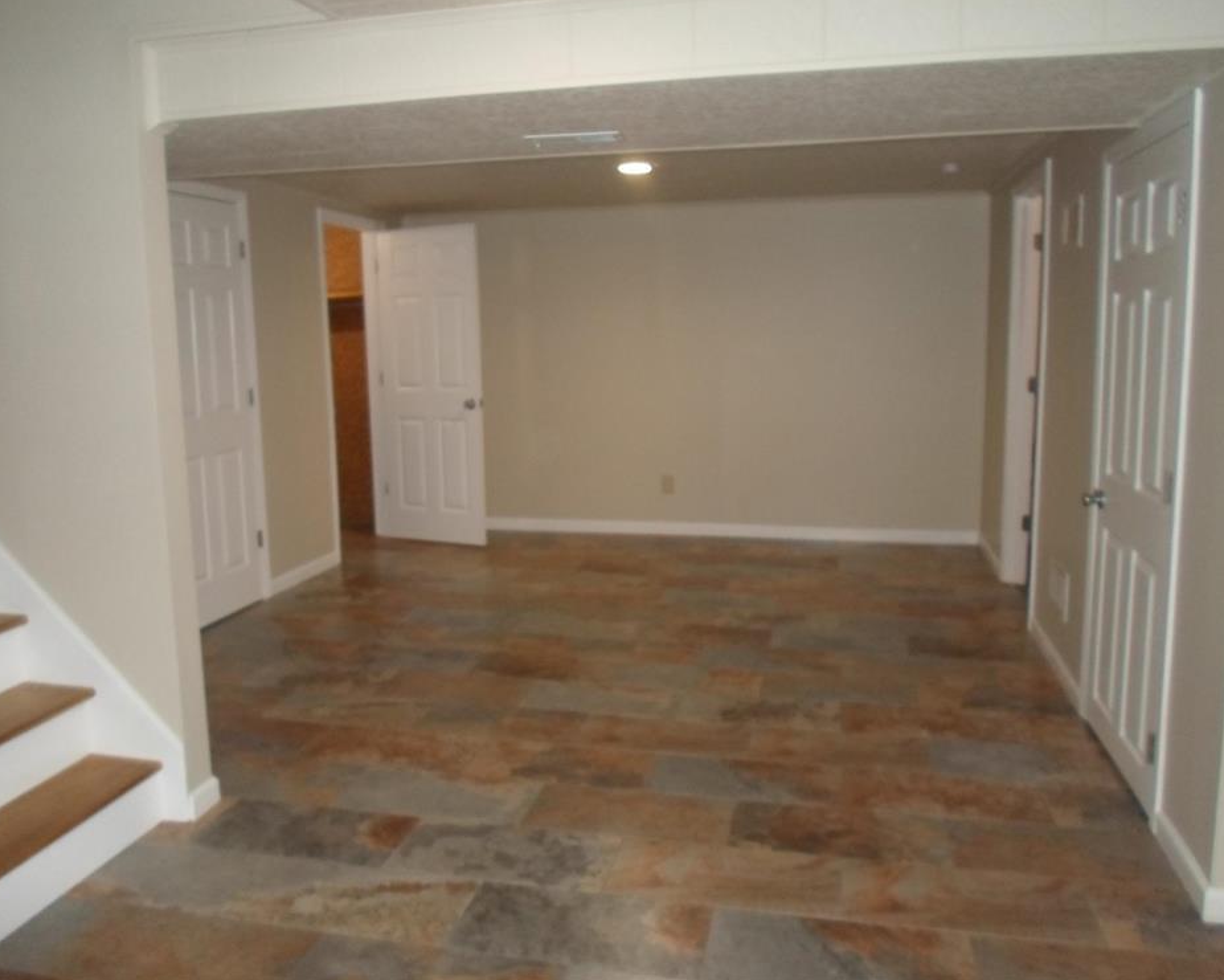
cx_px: 602
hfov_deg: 64.1
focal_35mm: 27
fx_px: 978
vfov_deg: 53.2
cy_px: 475
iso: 320
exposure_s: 1/30
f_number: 2.5
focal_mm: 4.5
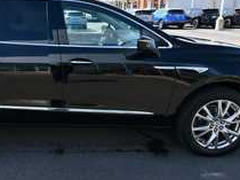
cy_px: 64
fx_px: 229
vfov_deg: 42.4
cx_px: 62
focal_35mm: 33
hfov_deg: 53.1
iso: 180
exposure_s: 1/250
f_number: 8
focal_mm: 12
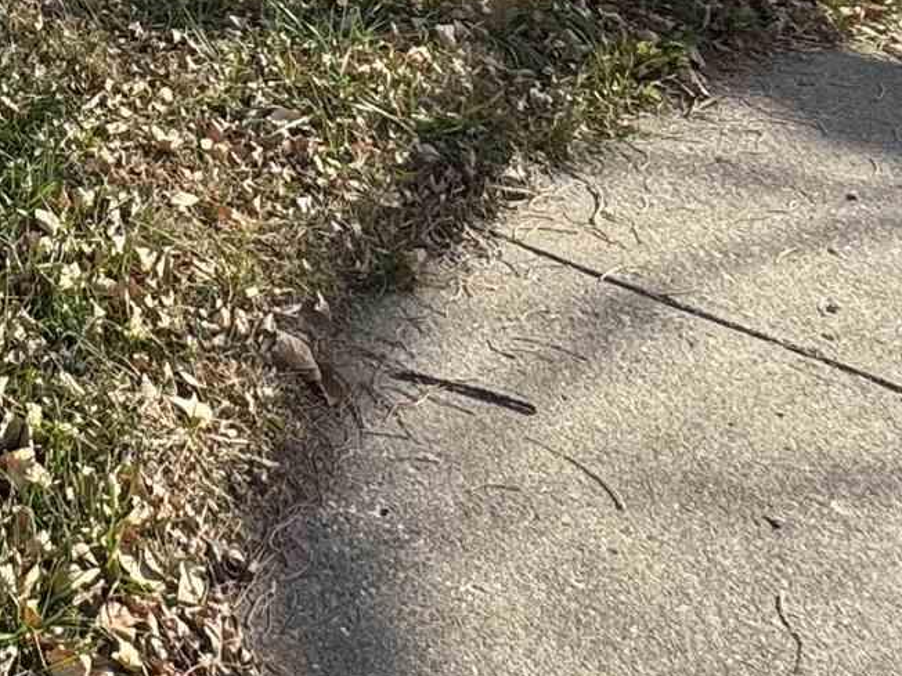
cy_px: -390
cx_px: -136
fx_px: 1720
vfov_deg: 19.0
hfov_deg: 26.6
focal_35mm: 66
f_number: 2.2
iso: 50
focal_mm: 2.22
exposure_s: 1/720
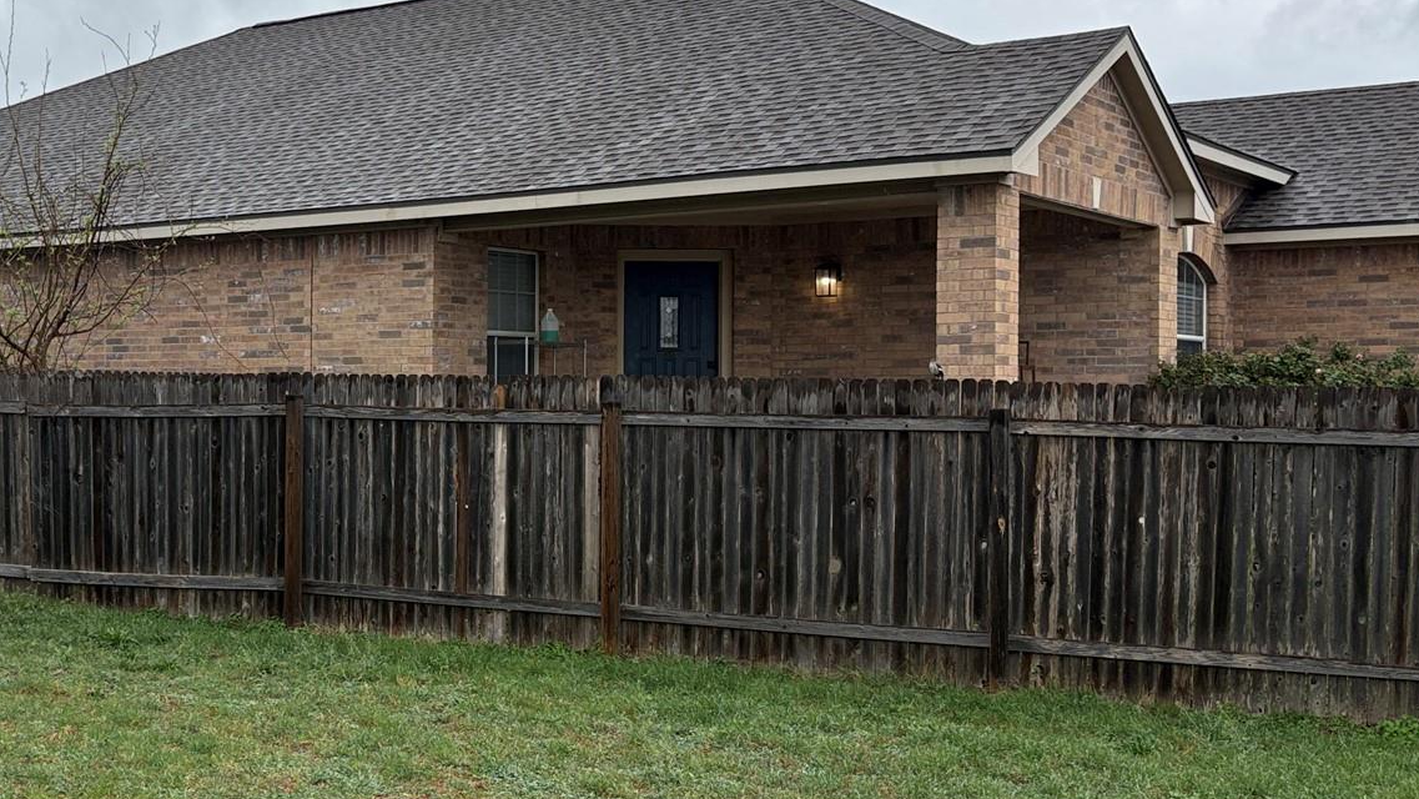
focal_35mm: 51
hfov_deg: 39.4
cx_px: 338
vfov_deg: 23.5
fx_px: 1919
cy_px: 414
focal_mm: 5.96
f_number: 1.6
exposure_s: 1/747
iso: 50
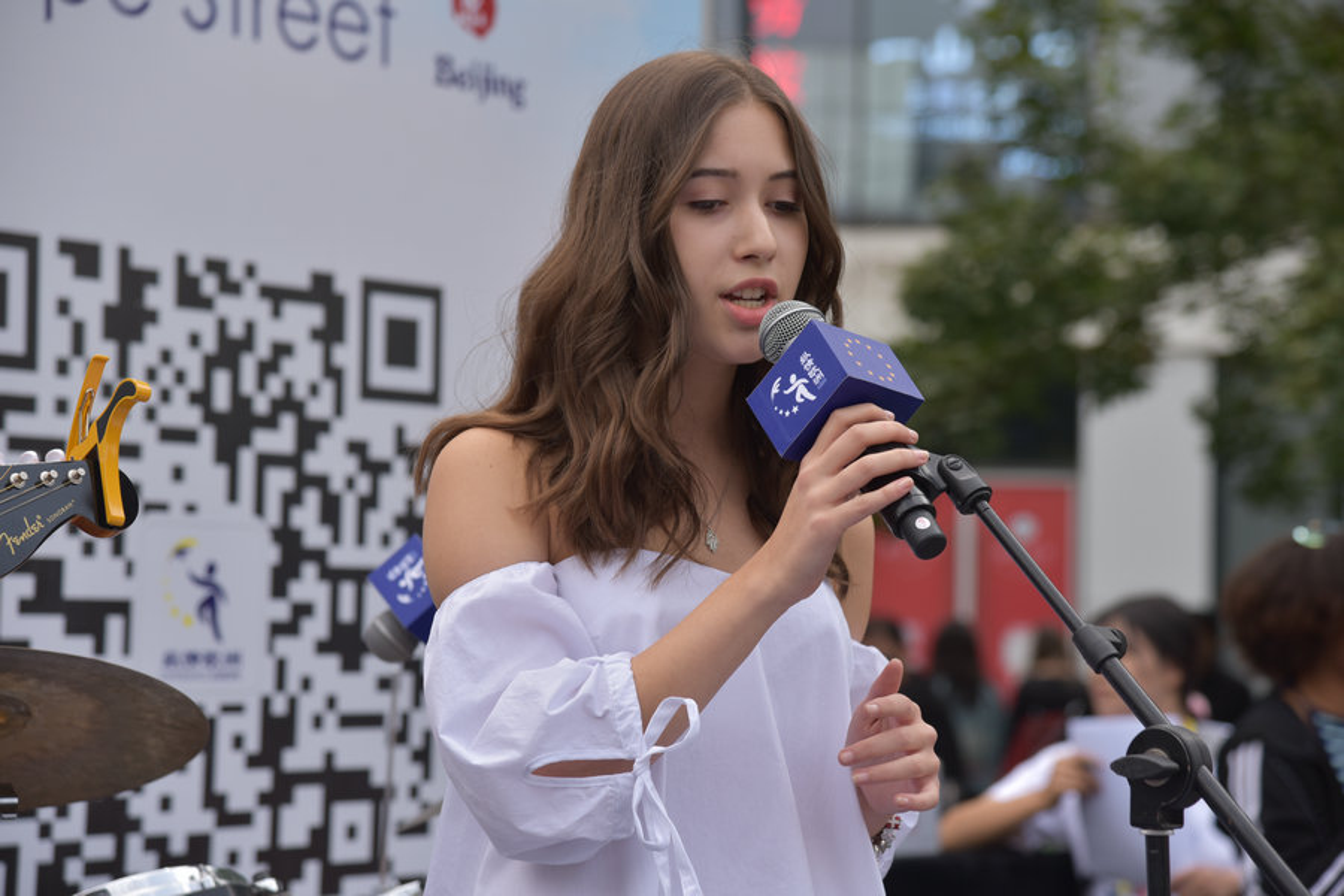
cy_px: 448
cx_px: 672
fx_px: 3920
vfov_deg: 13.0
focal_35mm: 105
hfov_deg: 19.5
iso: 200
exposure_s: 1/500
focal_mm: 105
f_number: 5.6
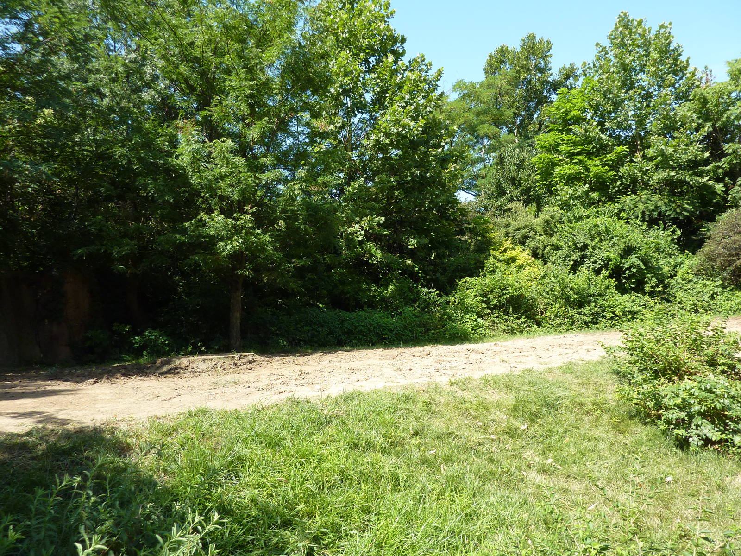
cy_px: 278
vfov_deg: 54.9
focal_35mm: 25
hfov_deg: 69.4
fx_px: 535
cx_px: 370
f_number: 3.3
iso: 125
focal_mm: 4.1
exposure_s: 1/500
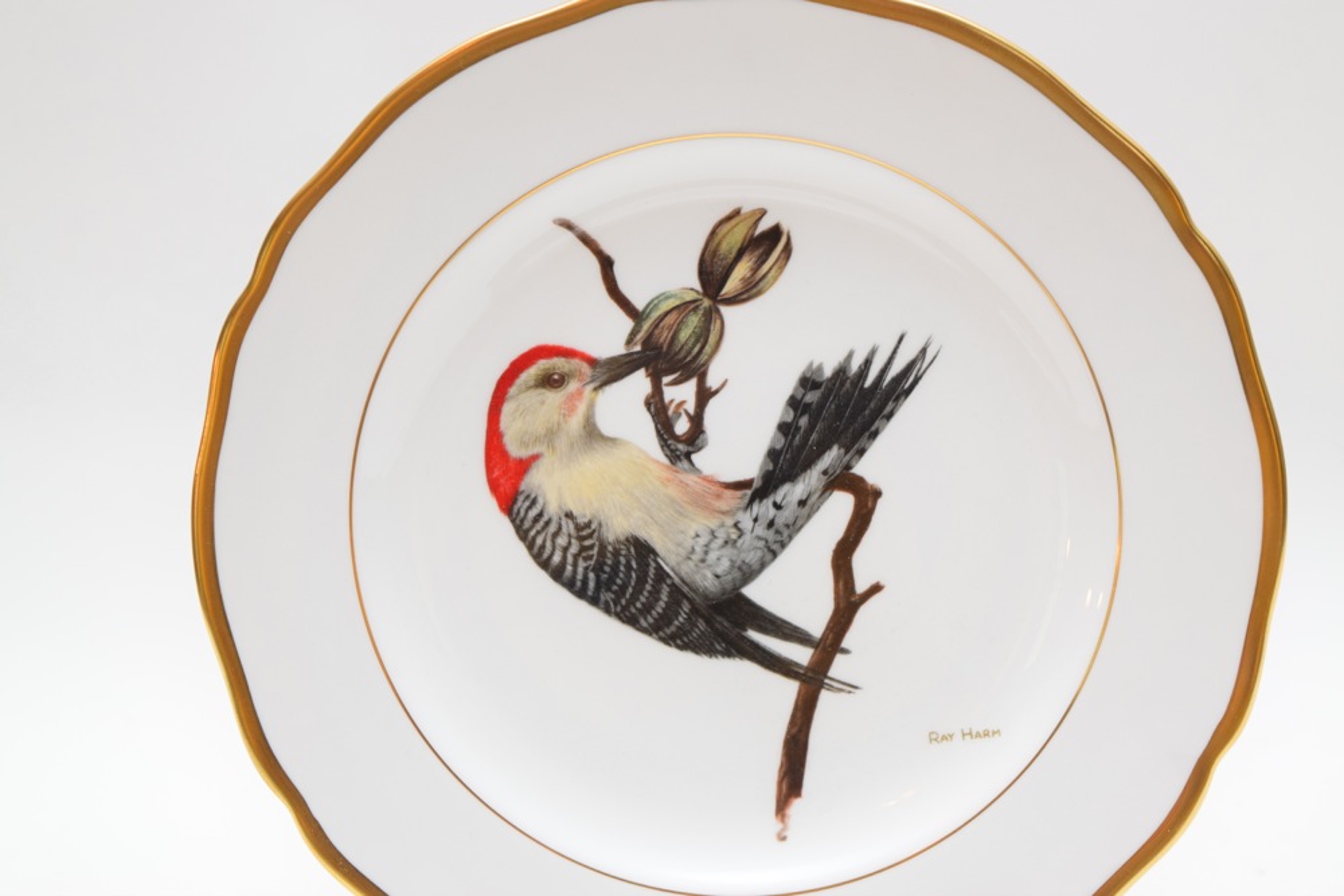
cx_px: 672
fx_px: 3080
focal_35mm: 82
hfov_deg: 24.6
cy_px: 448
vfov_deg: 16.6
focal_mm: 55
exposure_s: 1/60
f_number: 5.6
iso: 800
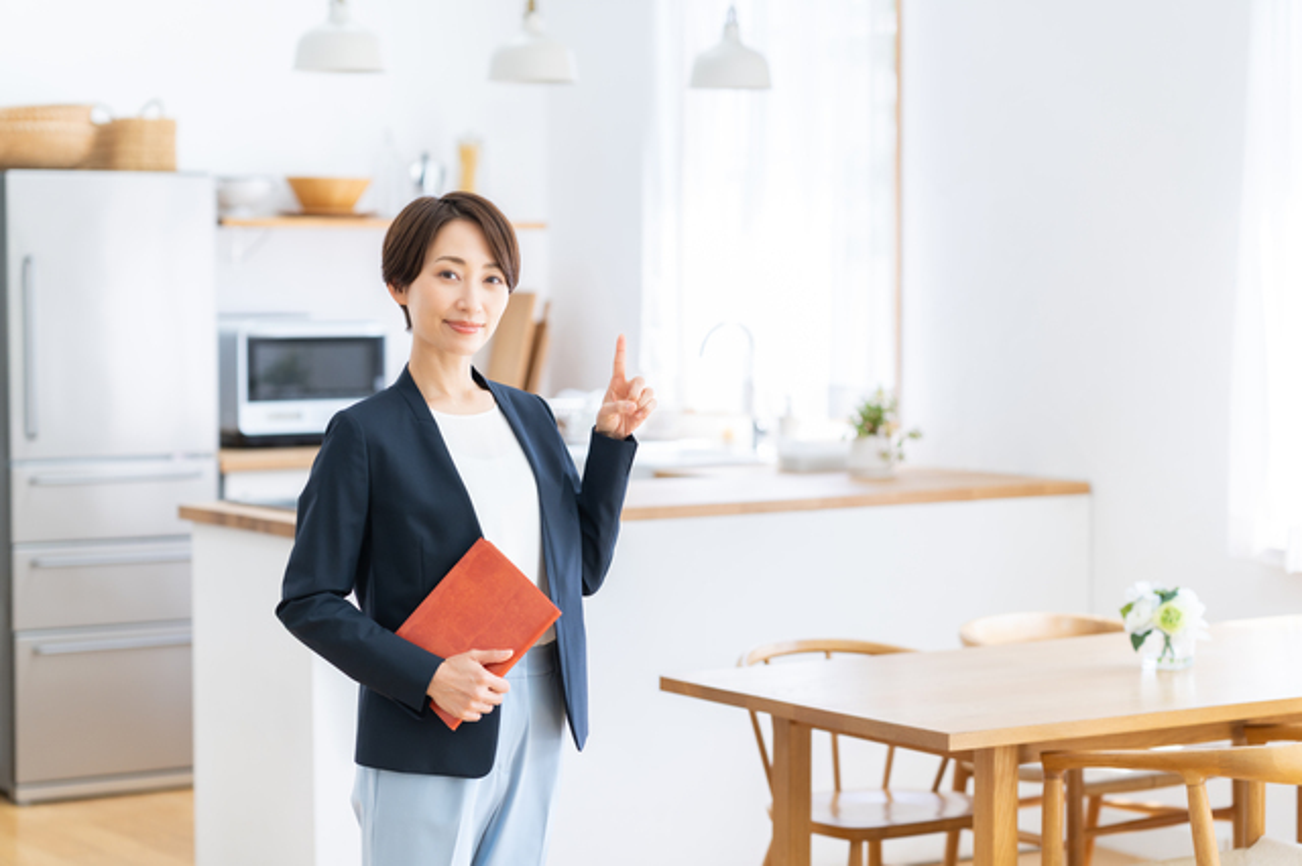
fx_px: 3072
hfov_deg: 23.9
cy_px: 433
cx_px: 651
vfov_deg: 16.1
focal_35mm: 85
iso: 250
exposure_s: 1/320
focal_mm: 85
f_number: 2.5
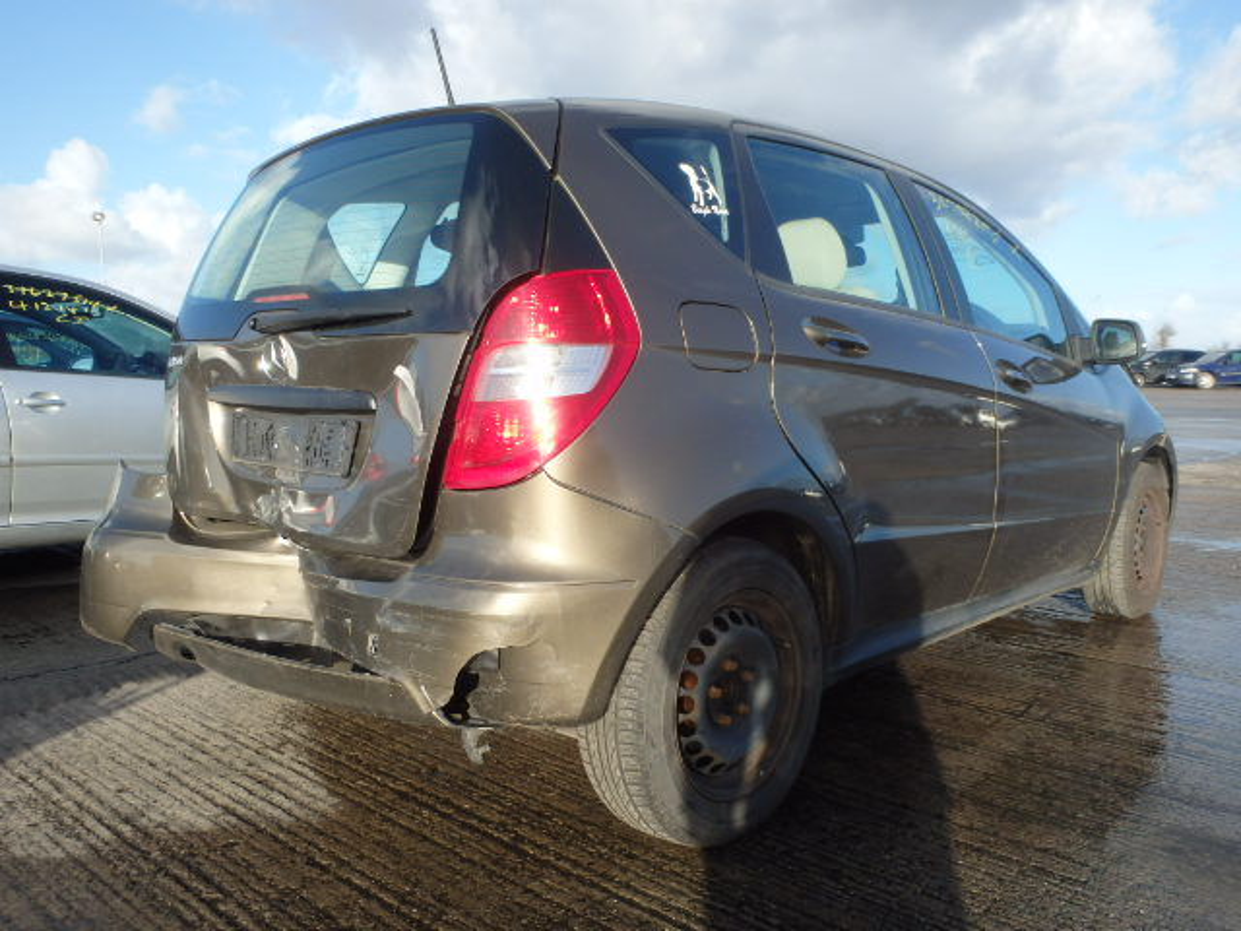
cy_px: 466
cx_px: 620
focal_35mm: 28
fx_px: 1004
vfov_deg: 49.7
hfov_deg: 63.4
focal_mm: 5
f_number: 3.9
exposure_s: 1/500
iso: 125
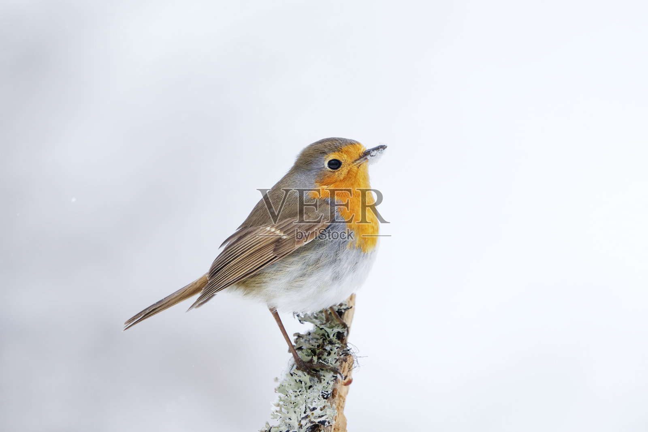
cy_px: 216
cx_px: 324
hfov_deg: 2.8
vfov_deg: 1.8
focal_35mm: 750
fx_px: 13492
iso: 500
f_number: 6.3
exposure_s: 1/1250
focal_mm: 500
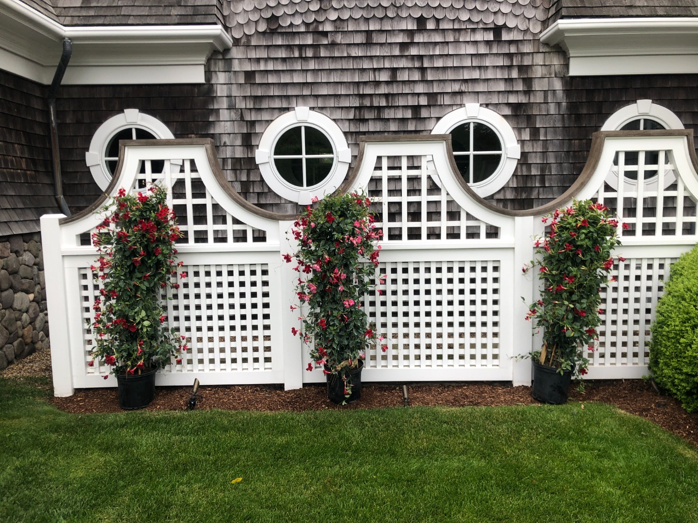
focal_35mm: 28
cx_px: 349
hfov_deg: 63.4
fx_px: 565
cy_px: 262
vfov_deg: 49.7
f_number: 1.8
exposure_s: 1/120
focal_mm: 4
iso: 32
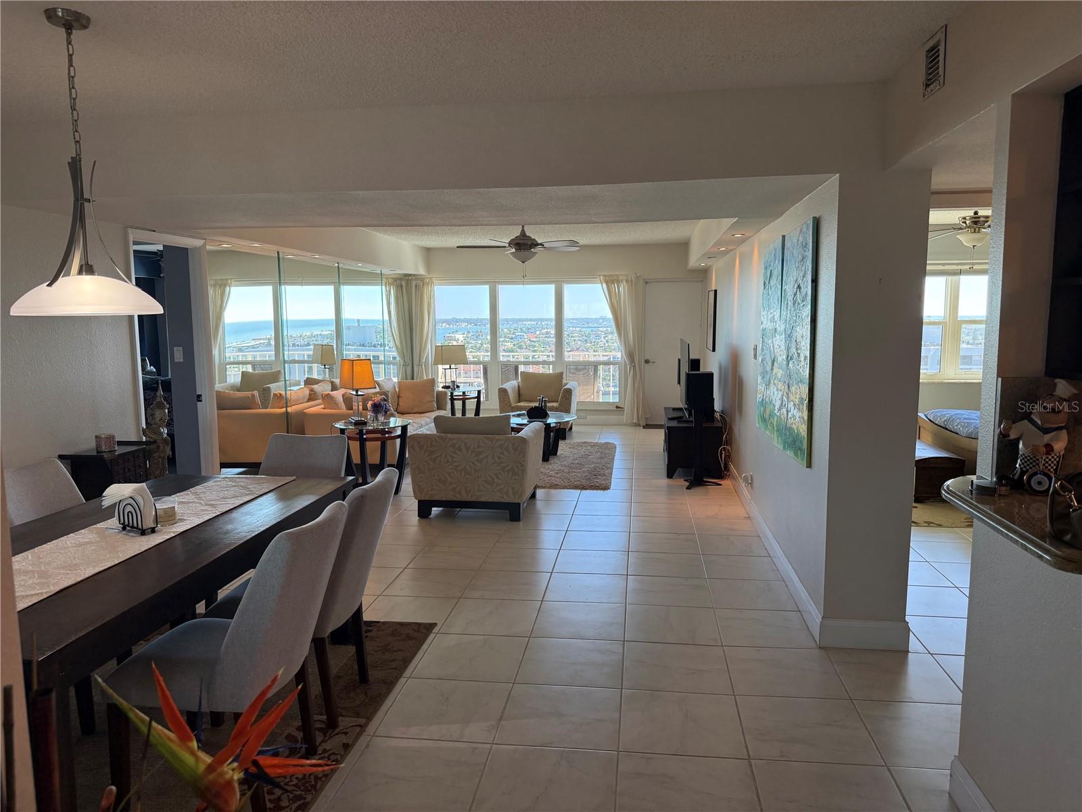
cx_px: 541
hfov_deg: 71.6
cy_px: 406
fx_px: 750
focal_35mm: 24
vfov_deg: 56.8
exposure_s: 1/185
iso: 160
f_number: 1.78
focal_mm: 6.76
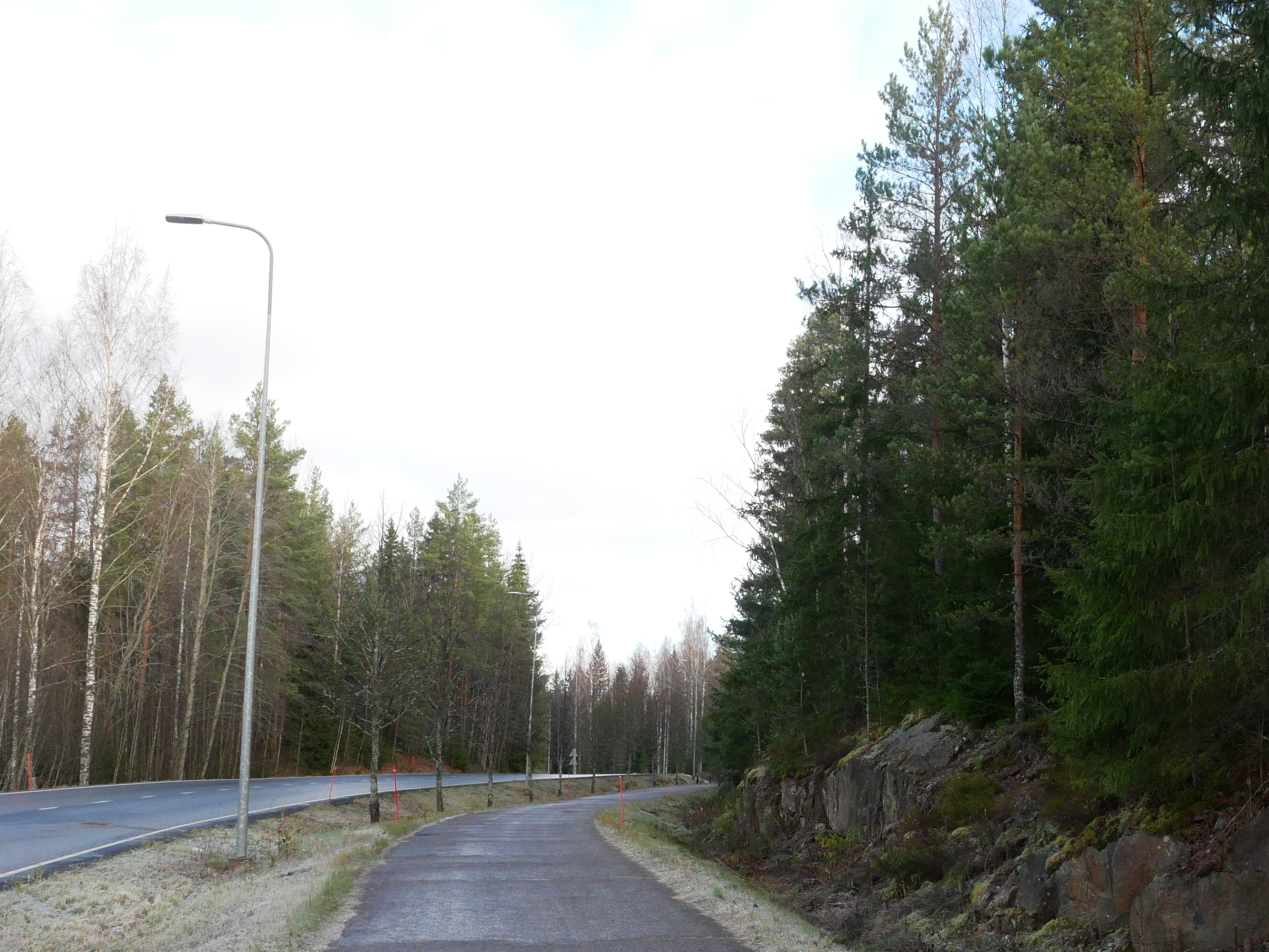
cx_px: 804
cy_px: 707
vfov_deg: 34.5
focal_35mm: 41
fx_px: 1504
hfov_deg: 45.3
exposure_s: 1/320
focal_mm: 12
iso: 800
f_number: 5.6
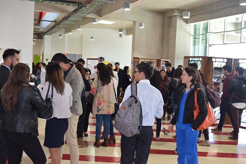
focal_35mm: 40
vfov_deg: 33.0
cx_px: 123
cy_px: 82
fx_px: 277
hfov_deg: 47.9
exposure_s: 1/125
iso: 800
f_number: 5.6
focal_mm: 27
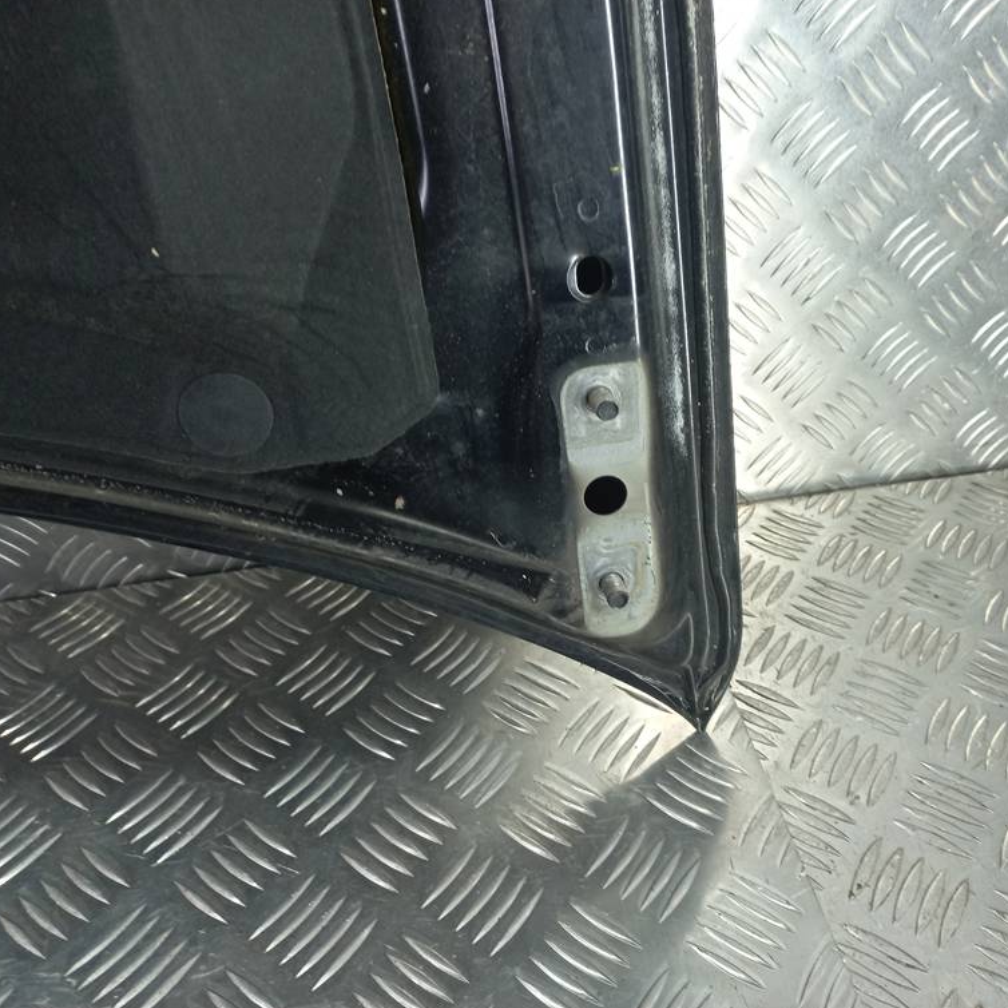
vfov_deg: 54.0
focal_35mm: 30
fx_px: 988
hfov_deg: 53.6
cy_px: 504
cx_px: 608
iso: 64
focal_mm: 4.6
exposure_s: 1/50
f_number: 1.8
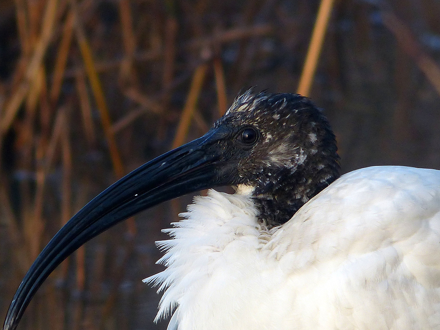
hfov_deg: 2.0
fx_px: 12674
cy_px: 236
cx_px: 214
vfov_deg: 1.5
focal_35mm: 997
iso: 125
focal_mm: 108
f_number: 3.5
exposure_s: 1/125
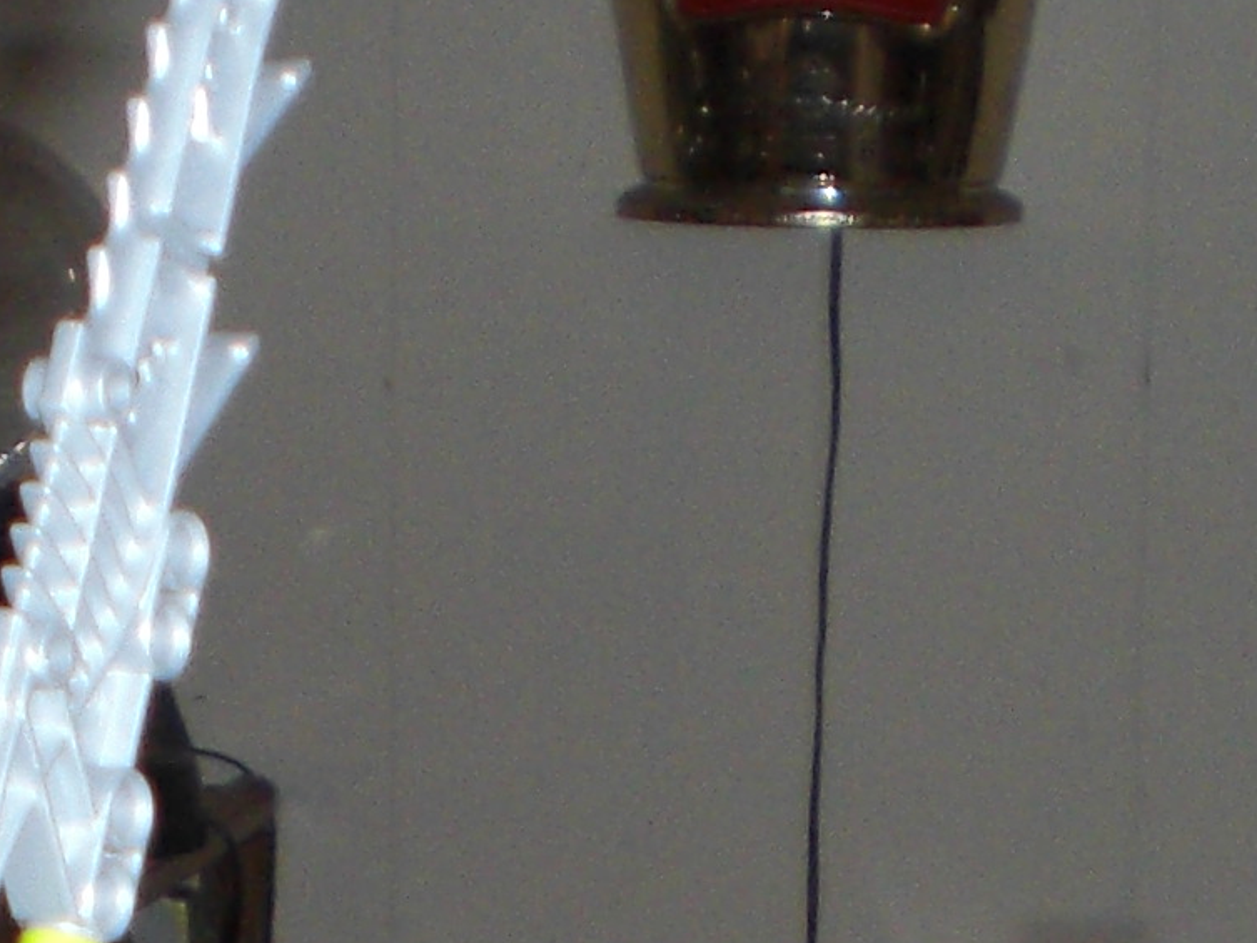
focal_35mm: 155
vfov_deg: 9.2
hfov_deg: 12.7
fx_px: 5629
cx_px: 729
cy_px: 1561
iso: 200
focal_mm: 6.3
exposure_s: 1/60
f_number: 3.1
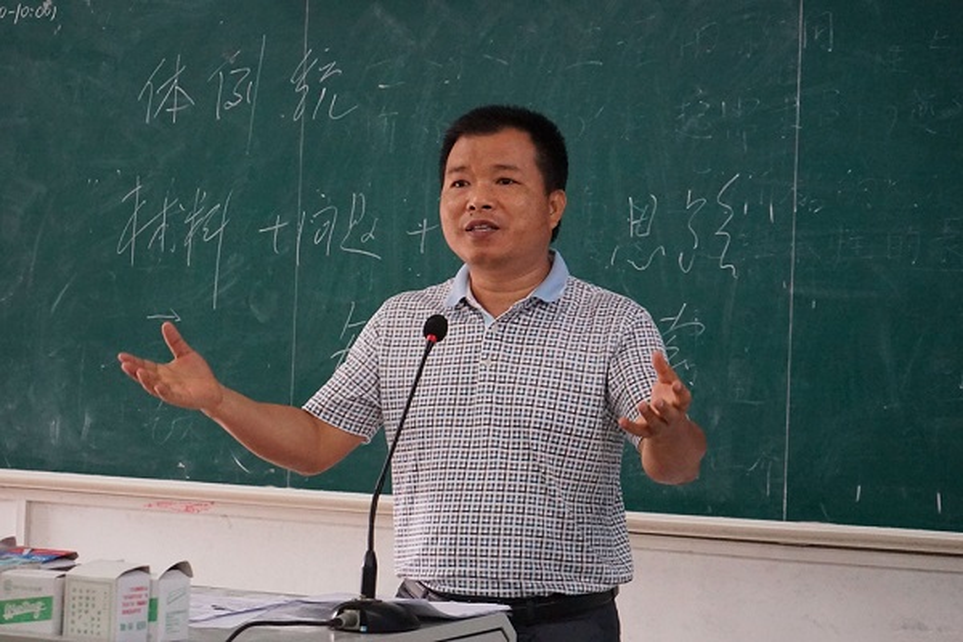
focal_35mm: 70
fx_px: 1872
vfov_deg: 19.5
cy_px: 321
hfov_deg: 28.8
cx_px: 482
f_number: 5.6
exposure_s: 1/160
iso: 8000
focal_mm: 70
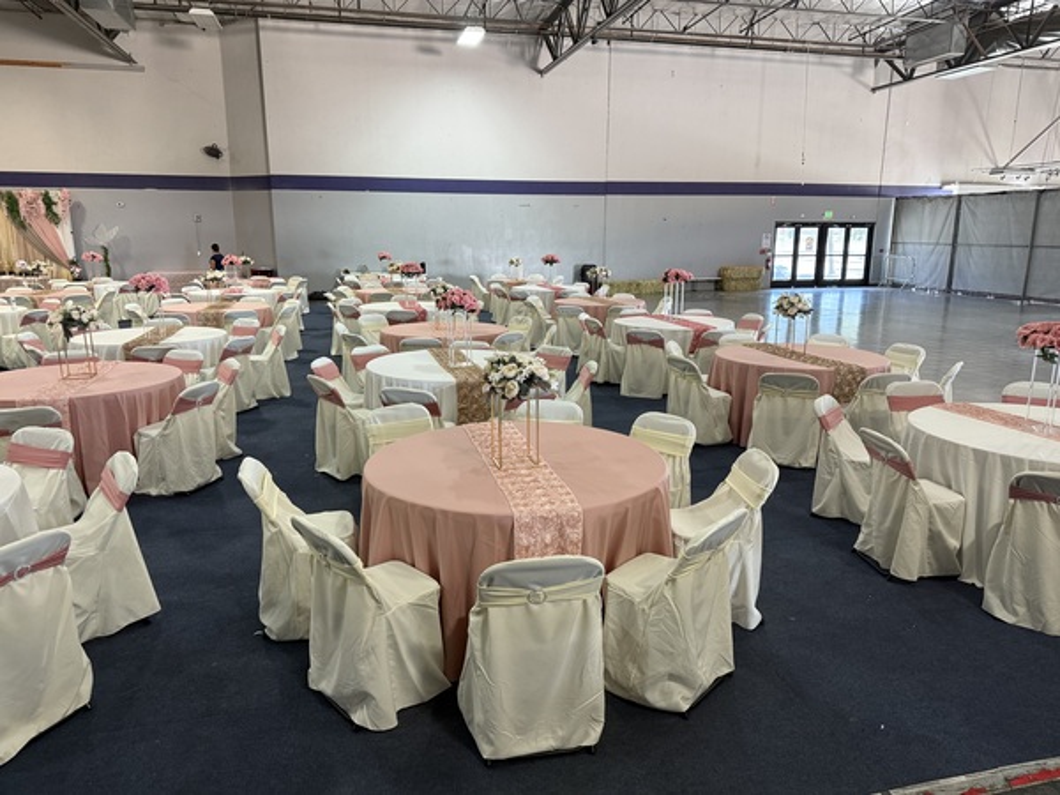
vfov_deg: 56.8
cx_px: 530
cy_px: 398
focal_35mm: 24
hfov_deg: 71.6
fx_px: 735
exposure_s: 1/60
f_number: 1.78
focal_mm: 6.76
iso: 320
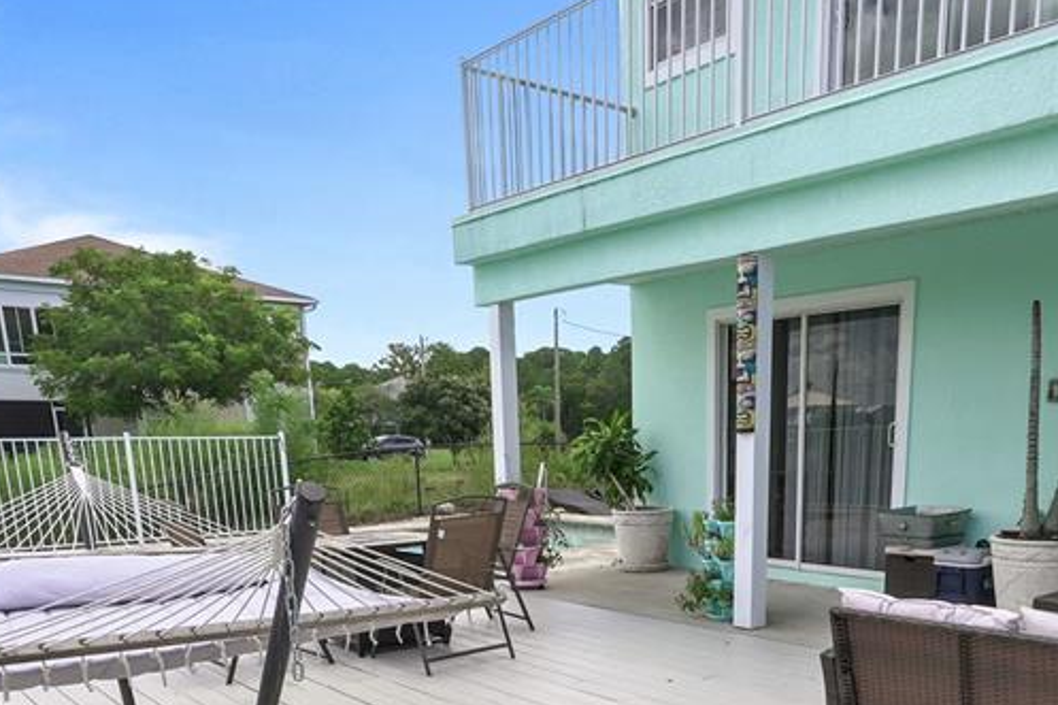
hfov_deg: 56.7
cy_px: 704
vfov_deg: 36.0
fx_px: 969
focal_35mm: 33
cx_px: 651
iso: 320
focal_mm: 16
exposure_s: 1/125
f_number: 16
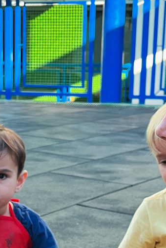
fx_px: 739
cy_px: 200
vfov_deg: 18.9
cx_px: 22
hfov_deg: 12.7
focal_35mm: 107
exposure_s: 1/412
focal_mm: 5.1
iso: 50
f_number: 1.6
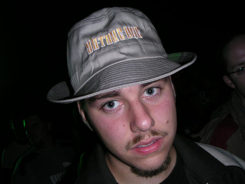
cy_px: 92
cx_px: 122
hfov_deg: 49.0
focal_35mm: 38
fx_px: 269
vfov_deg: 37.7
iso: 100
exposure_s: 1/45
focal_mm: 6
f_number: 6.7
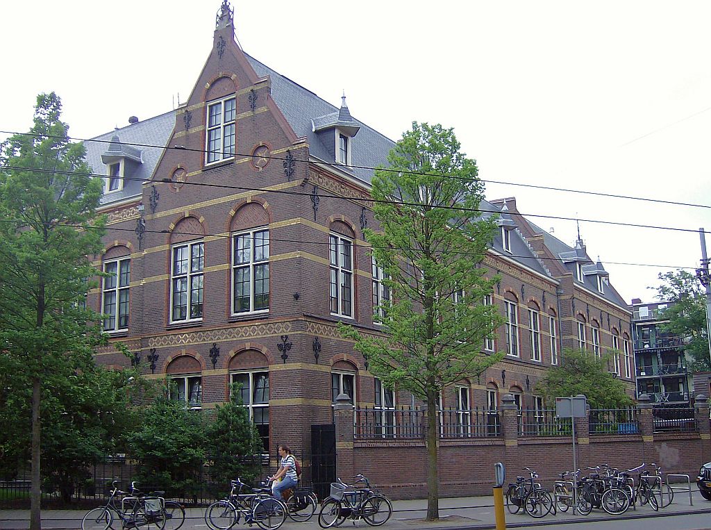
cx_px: 356
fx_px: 779
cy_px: 265
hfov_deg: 49.1
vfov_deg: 37.6
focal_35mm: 38
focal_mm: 6.4
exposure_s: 1/378
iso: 100
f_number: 2.9
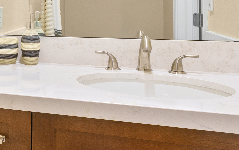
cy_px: 19
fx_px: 319
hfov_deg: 35.1
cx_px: -25
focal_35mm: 49
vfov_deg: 25.6
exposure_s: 1/2
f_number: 8
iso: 200
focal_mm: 16
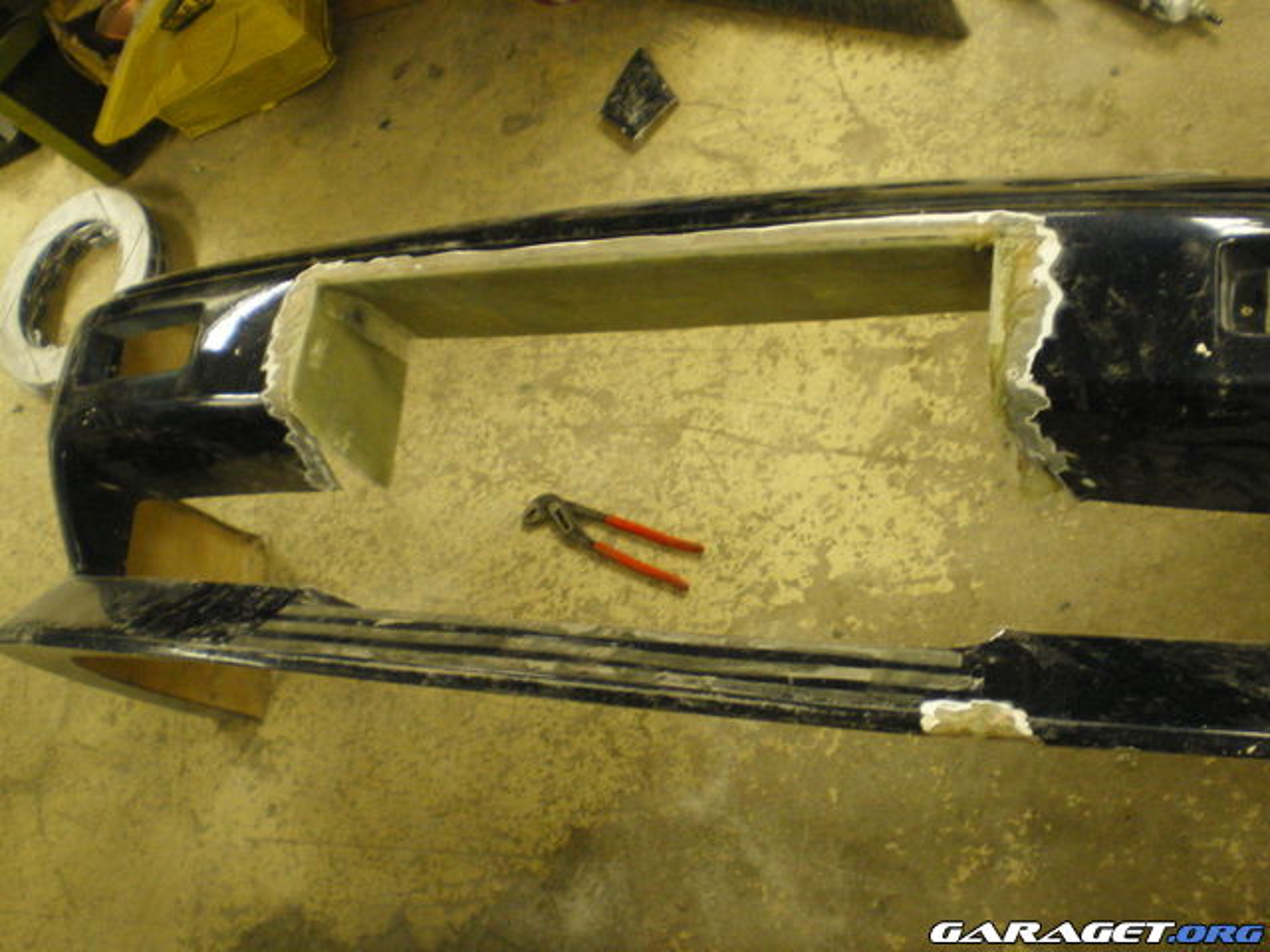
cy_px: 476
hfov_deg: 49.0
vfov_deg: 37.7
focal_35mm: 38
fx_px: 1394
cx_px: 635
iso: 400
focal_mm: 6.3
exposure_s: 1/30
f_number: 3.1
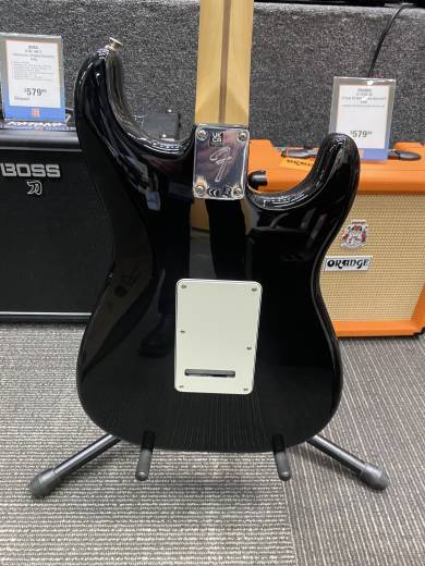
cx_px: 212
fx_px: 426
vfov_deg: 67.3
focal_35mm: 26
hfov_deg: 53.1
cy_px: 283
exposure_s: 1/40
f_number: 1.8
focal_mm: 4.25
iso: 400
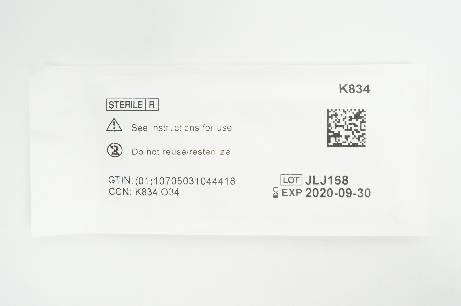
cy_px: 153
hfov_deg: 49.6
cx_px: 230
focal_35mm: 39
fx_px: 499
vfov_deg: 34.1
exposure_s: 1/15
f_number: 8
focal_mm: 26
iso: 400
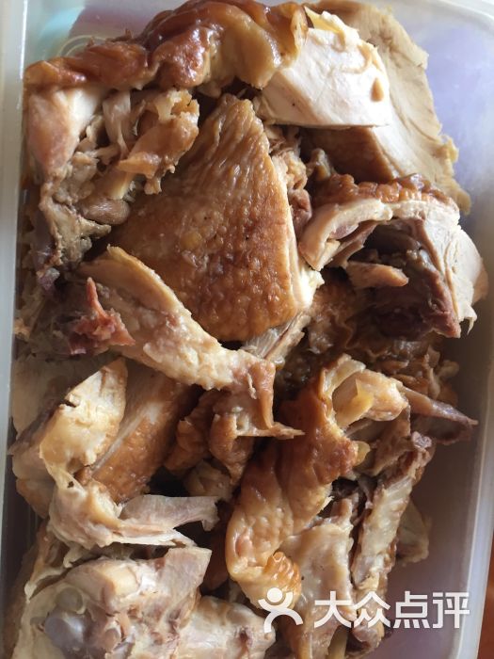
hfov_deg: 48.2
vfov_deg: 61.7
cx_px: 247
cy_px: 330
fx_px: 552
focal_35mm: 29
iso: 100
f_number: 2.2
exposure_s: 1/33
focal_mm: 4.15
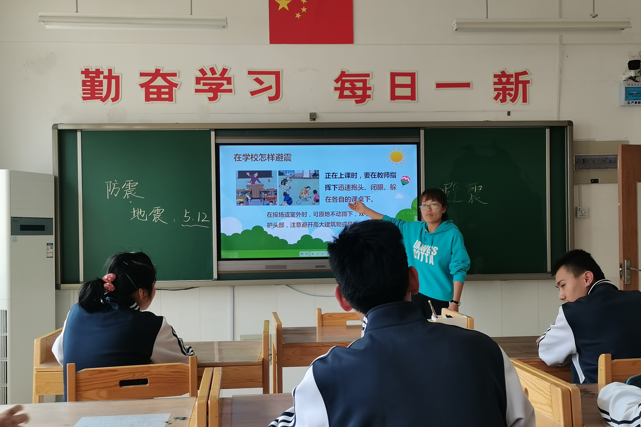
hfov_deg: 48.5
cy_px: 235
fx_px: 712
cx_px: 319
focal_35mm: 40
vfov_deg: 33.4
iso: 64
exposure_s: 1/100
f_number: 1.8
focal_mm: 5.58
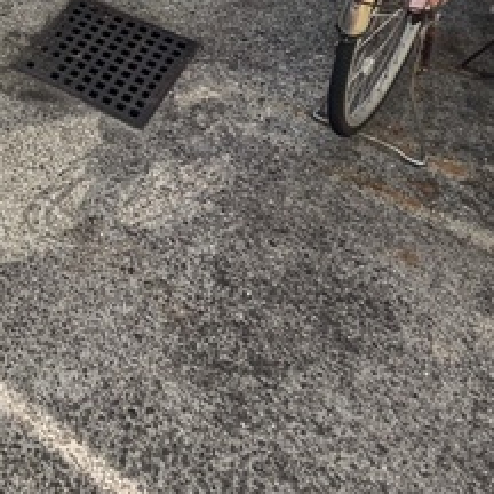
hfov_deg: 27.7
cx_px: -82
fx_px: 888
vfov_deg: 26.8
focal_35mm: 55
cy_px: -128
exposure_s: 1/1218
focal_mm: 1.83
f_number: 2.2
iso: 49
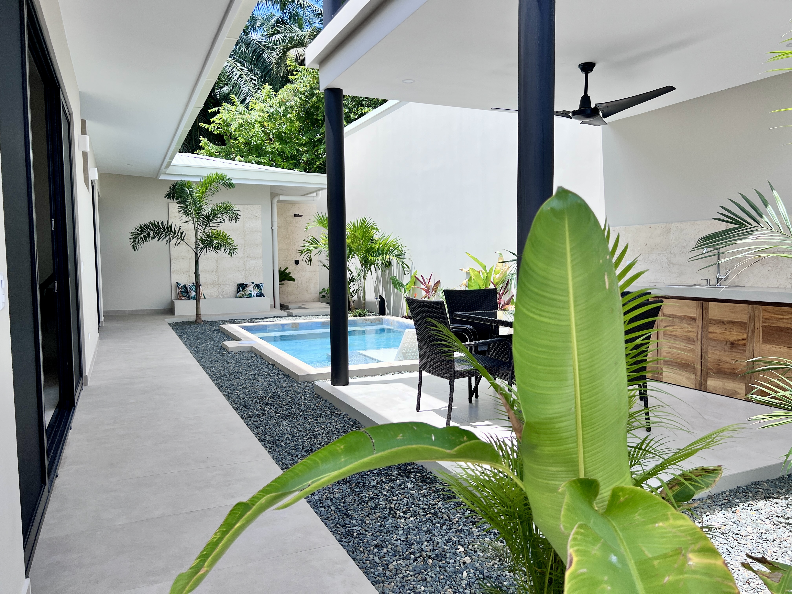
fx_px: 595
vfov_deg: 53.1
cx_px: 396
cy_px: 297
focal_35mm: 26
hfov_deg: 67.3
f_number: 1.5
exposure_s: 1/2299
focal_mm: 5.7
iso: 50
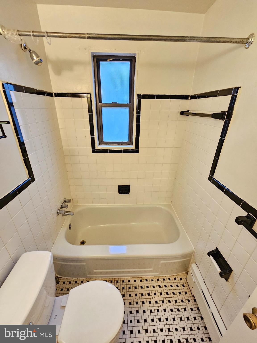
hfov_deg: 89.9
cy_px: 172
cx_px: 128
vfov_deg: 106.2
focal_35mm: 13
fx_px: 129
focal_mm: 2.2
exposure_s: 1/40
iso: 320
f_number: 2.2
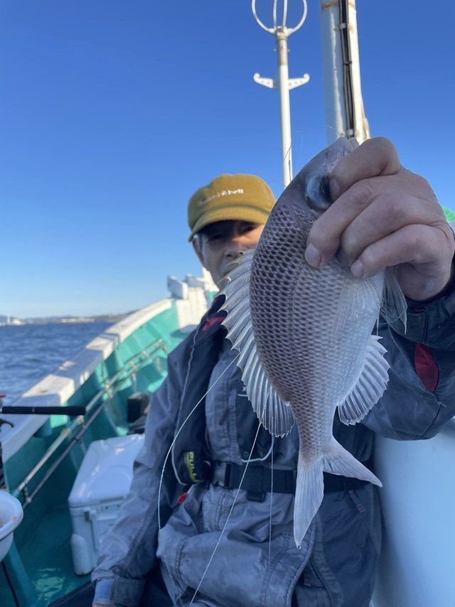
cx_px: 228
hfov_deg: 53.0
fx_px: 456
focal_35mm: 26
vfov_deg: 67.3
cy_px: 304
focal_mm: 4.2
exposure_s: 1/1401
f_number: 1.6
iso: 32
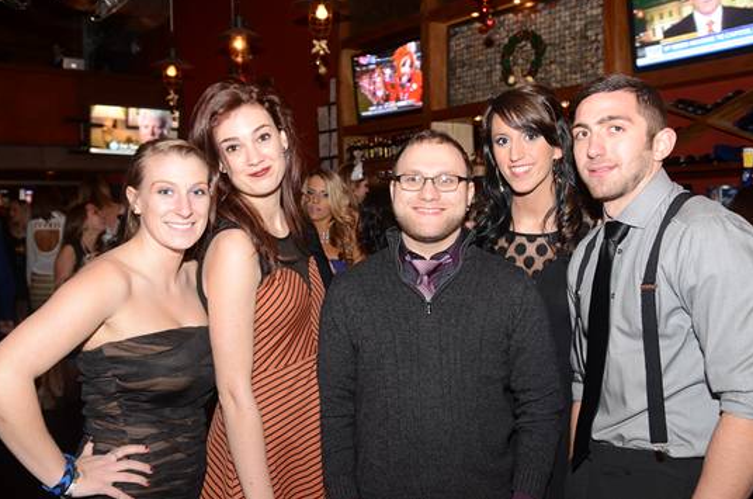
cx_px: 379
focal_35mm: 40
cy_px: 247
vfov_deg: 33.3
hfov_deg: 48.5
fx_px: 835
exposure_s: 1/40
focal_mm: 26
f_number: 4.5
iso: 1250
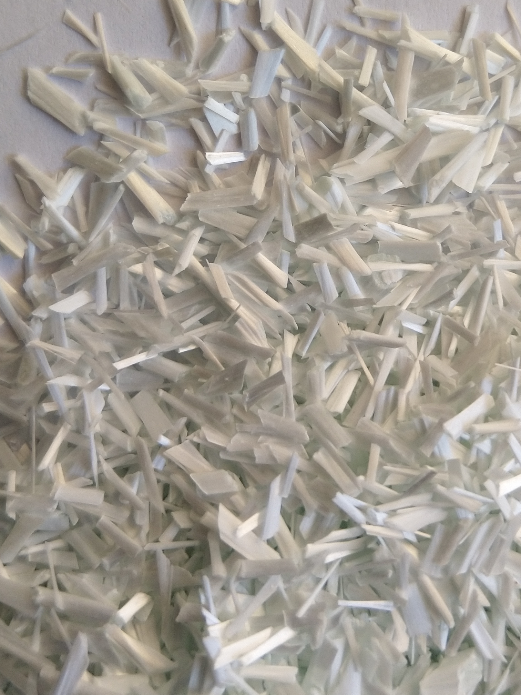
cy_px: 201
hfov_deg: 29.0
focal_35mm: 50
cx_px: 323
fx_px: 1003
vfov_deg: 37.5
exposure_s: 1/100
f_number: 1.75
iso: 100
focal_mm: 4.28
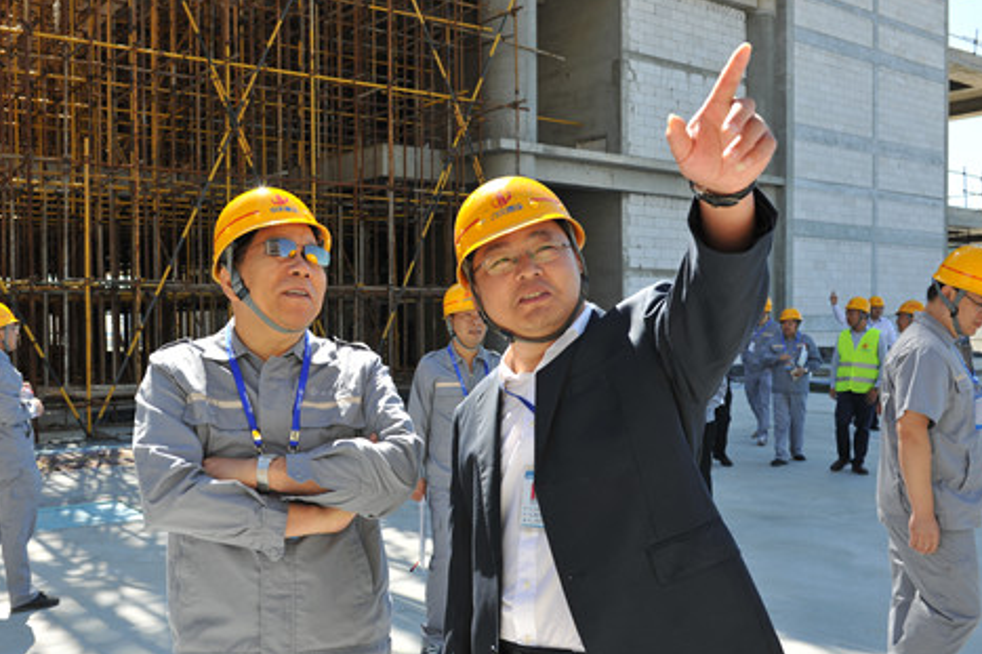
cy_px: 360
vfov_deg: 36.8
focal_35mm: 36
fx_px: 982
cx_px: 412
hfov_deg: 52.9
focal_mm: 28
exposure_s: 1/200
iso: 200
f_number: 7.1
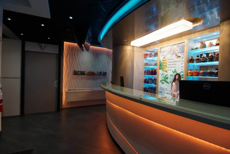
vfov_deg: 72.1
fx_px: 105
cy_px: 77
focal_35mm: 16
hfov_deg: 95.0
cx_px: 115
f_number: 4
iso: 1000
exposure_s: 1/160
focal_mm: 11
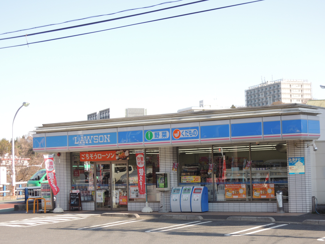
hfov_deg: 25.3
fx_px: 723
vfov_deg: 19.1
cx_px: 162
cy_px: 122
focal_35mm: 77
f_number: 4.7
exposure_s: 1/200
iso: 100
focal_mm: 13.8
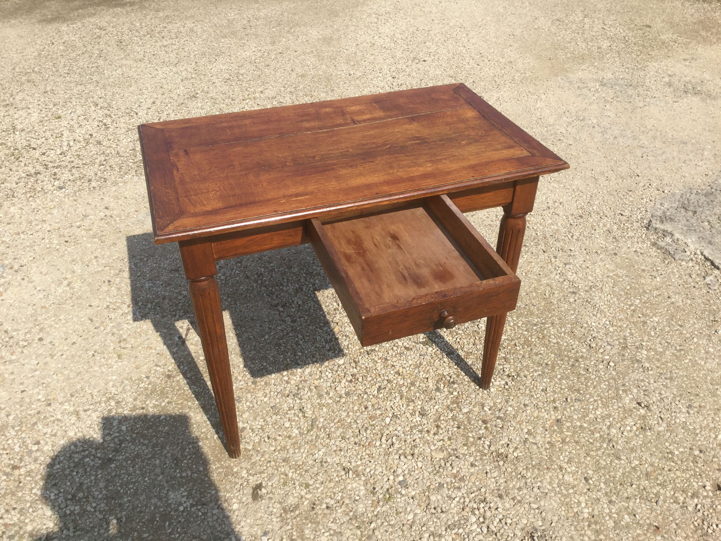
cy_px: 270
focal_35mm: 31
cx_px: 360
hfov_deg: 58.4
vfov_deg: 45.4
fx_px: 646
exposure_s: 1/1274
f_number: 2.4
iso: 25
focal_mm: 3.3
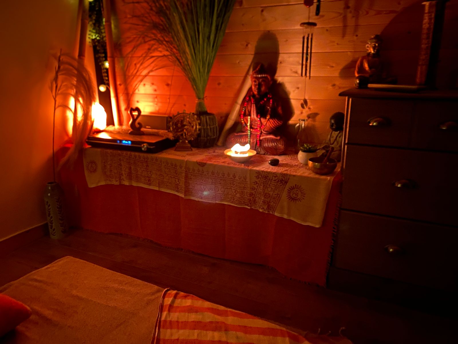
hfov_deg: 67.3
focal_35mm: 26
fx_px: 344
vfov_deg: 53.1
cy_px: 172
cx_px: 229
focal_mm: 4.25
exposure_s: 1/4
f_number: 1.8
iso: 400
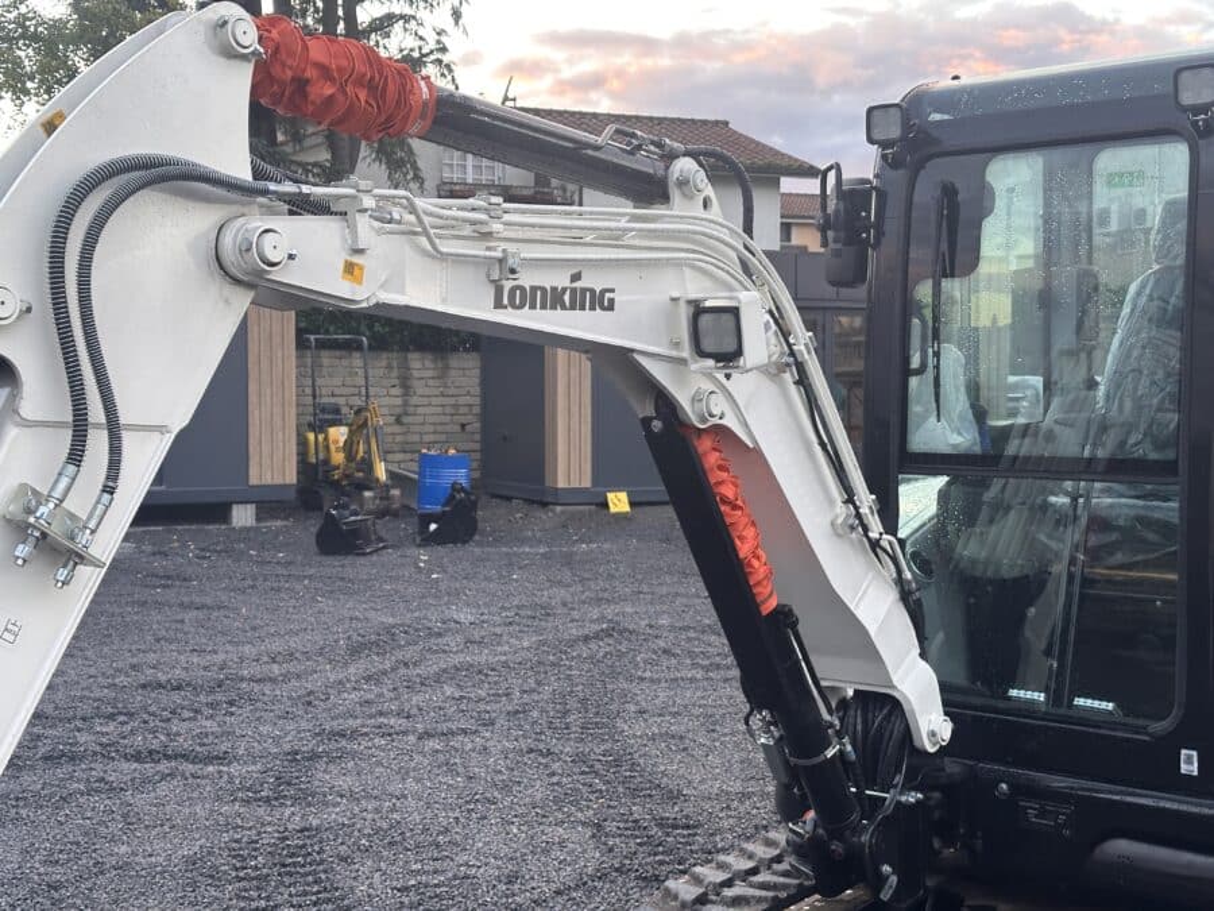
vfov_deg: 30.3
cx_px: 607
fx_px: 1683
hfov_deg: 39.7
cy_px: 456
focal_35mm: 48
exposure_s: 1/92
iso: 80
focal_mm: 6.86
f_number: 1.78
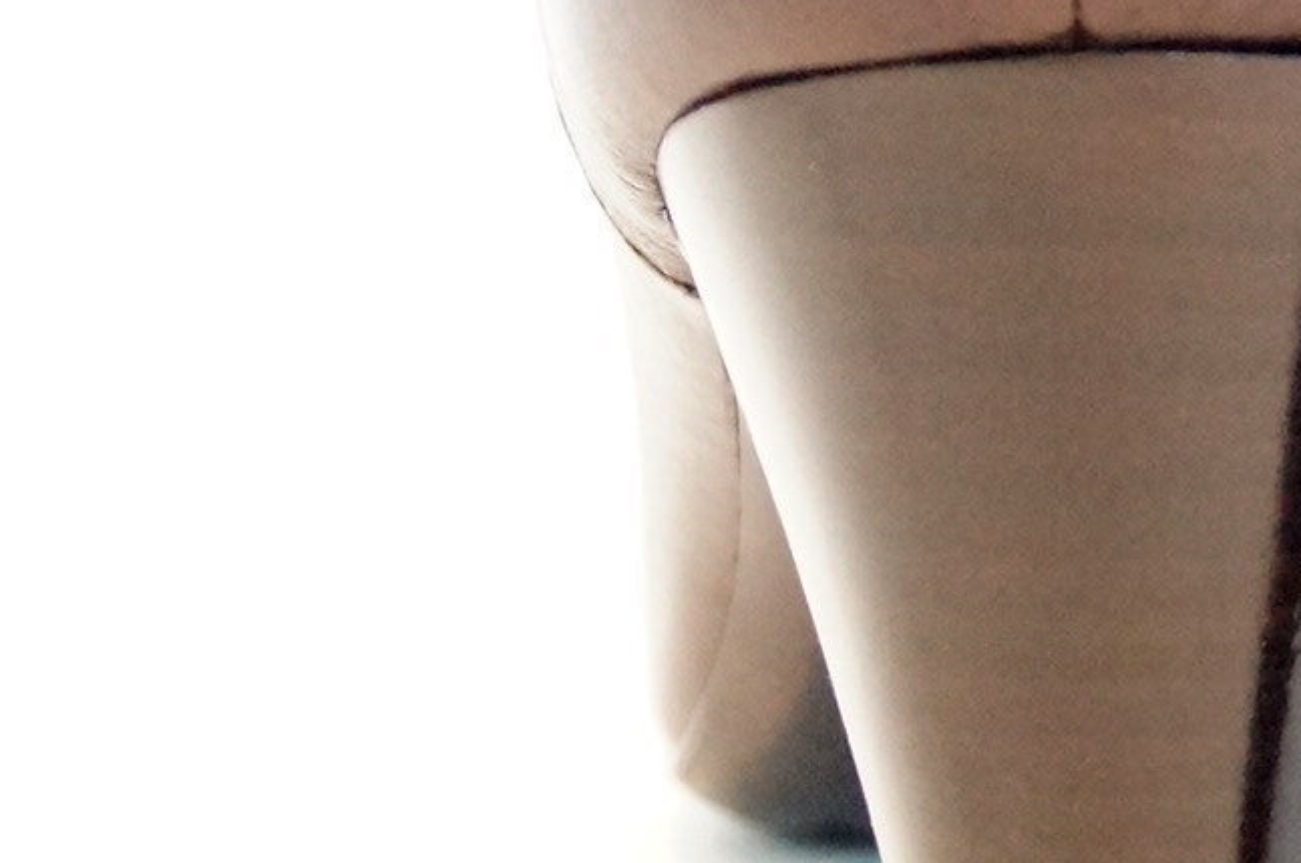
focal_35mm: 159
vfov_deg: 8.6
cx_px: 1675
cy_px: 165
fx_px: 5736
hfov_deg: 12.5
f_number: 4.5
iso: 3200
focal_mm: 28
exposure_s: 1/50
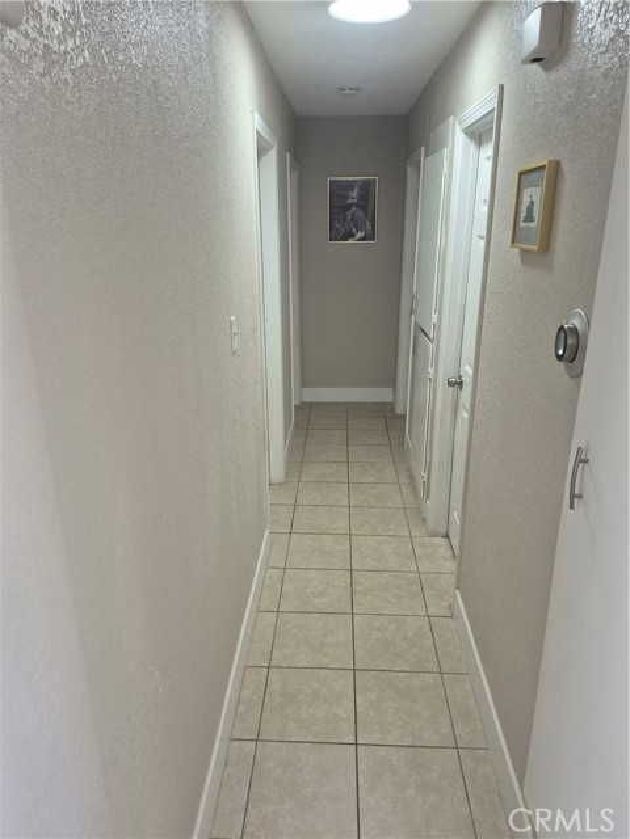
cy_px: 420
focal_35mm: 23
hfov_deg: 58.9
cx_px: 315
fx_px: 558
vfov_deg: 73.9
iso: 200
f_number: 1.8
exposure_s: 1/120
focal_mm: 5.4
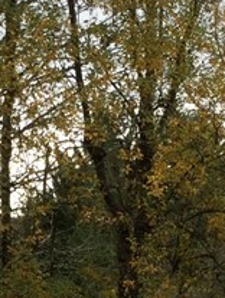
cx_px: 117
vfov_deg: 12.6
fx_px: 1322
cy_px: 333
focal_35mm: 153
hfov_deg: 9.7
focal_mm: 3.3
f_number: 2.4
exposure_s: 1/137
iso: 25
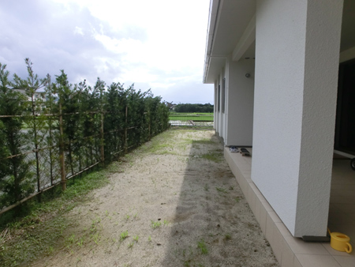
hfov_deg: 71.6
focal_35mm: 24
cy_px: 134
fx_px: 246
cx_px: 178
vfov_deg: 56.9
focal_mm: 4.24
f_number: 7.9
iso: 80
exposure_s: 1/250
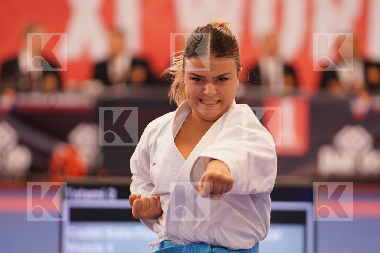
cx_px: 190
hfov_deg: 6.9
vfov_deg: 4.6
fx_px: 3166
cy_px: 126
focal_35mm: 300
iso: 1000
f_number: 2.8
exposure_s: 1/500
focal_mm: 200
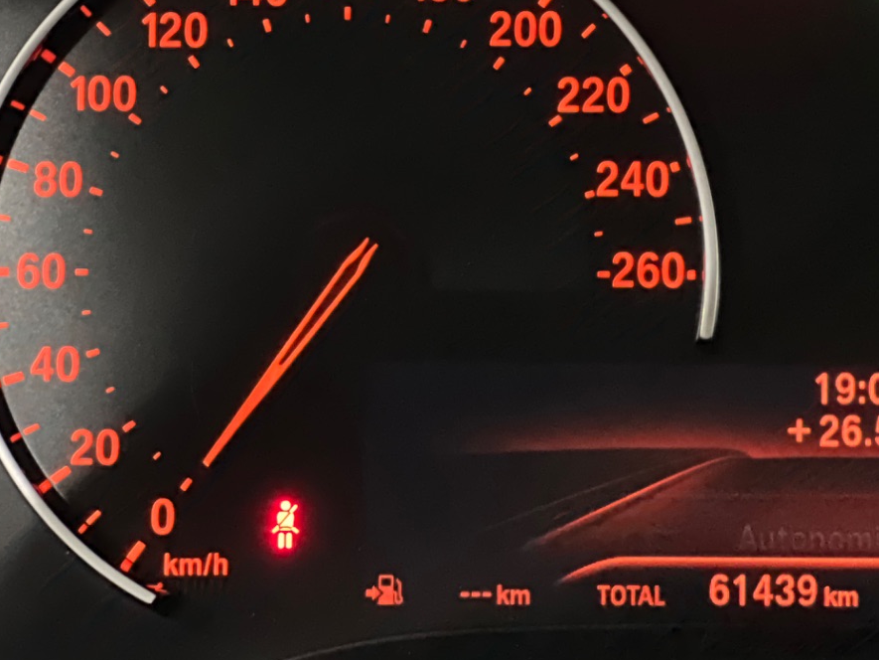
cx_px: 891
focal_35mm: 167
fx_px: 4241
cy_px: 149
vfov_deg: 8.9
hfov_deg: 11.7
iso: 2000
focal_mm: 9
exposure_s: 1/15
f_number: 2.8
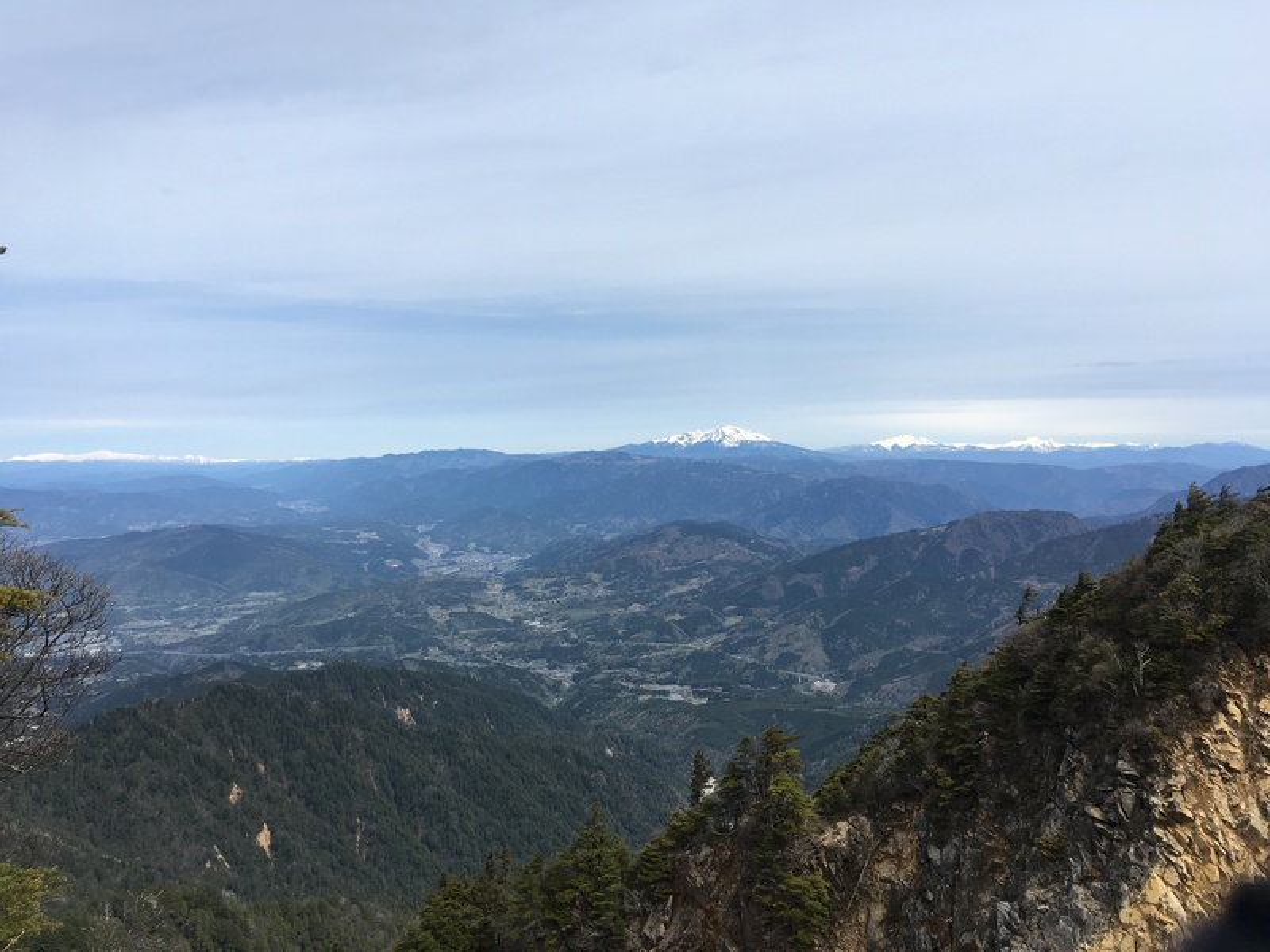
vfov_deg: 48.2
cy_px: 476
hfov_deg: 61.7
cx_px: 635
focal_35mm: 29
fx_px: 1064
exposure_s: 1/1923
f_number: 2.2
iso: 25
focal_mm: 4.15
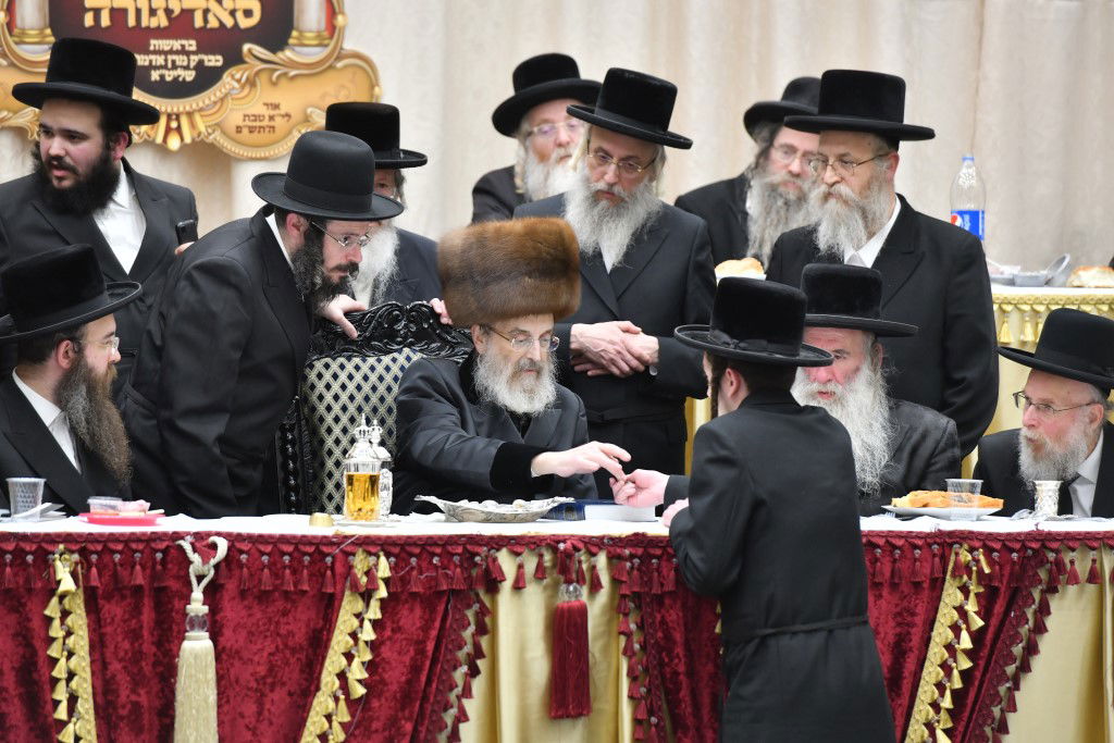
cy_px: 372
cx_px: 557
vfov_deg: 6.9
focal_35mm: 200
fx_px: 6189
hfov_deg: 10.3
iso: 1250
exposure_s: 1/125
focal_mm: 200
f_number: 5.6
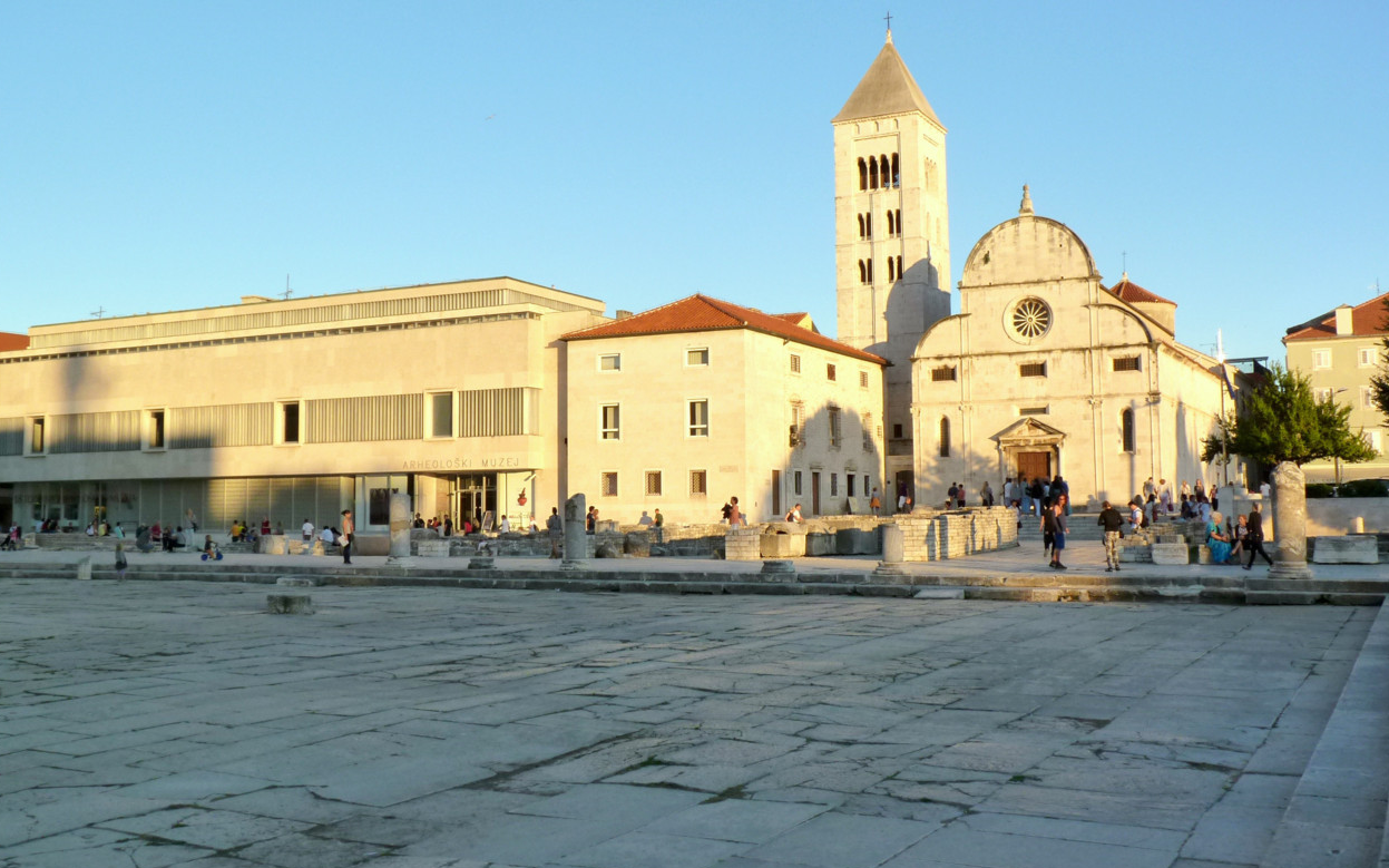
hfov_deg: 52.8
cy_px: 392
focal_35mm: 37
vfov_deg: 34.4
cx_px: 696
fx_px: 1400
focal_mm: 6.1
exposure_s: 1/250
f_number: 5
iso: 125
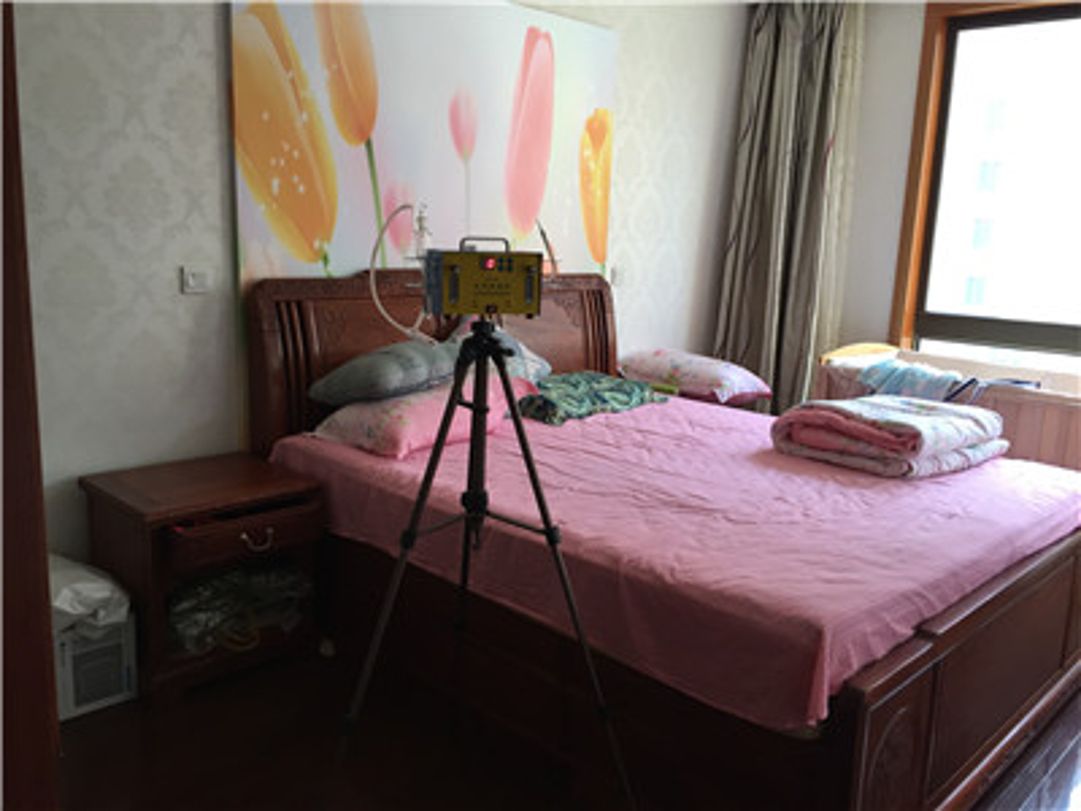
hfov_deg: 61.7
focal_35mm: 29
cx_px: 540
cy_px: 406
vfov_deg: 48.2
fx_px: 906
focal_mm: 4.15
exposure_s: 1/33
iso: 32
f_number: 2.2
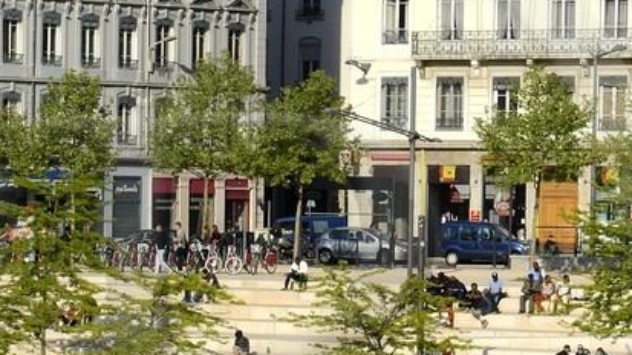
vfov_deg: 5.4
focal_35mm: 223
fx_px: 3736
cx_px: 67
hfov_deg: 9.6
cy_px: 367
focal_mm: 55
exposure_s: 1/320
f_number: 11
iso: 200
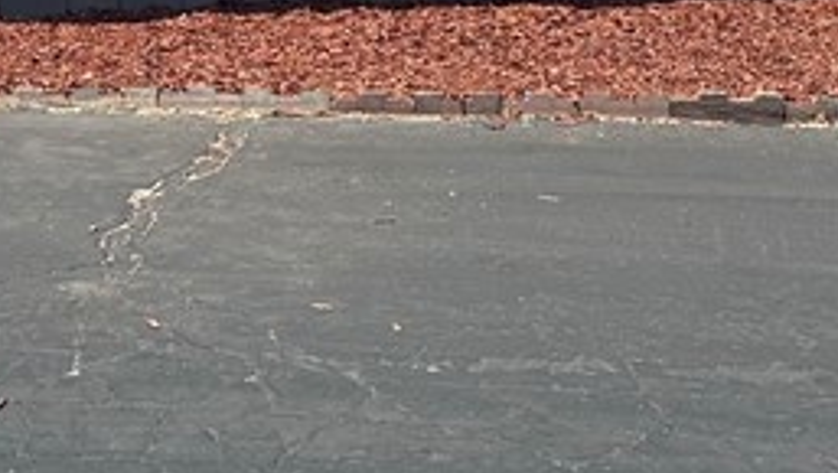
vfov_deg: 11.0
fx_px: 2313
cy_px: -329
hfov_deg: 20.5
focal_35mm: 104
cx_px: 427
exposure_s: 1/4545
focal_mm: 6.86
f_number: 1.78
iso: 80
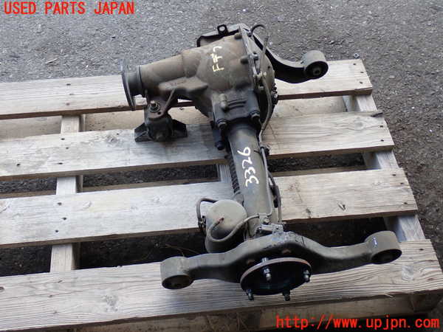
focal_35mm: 44
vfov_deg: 32.9
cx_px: 222
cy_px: 166
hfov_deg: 42.9
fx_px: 563
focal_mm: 7.84
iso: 160
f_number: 2.9
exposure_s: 1/80
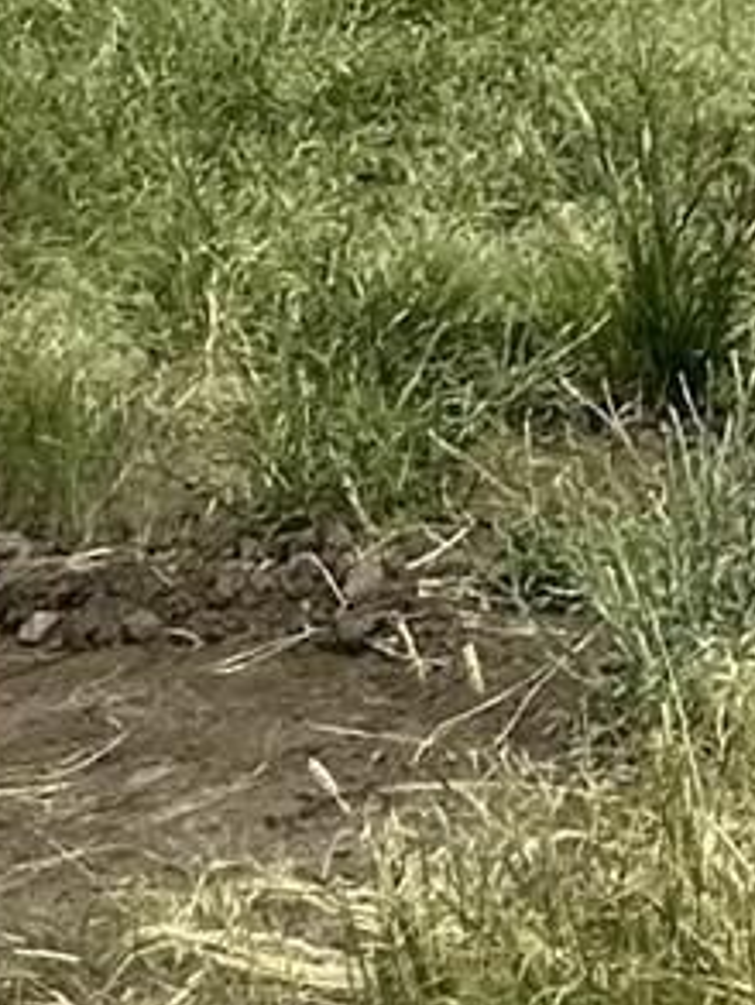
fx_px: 3197
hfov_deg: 11.1
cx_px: 1874
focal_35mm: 110
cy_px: -254
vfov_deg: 17.0
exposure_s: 1/2681
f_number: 2.2
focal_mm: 2.22
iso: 40
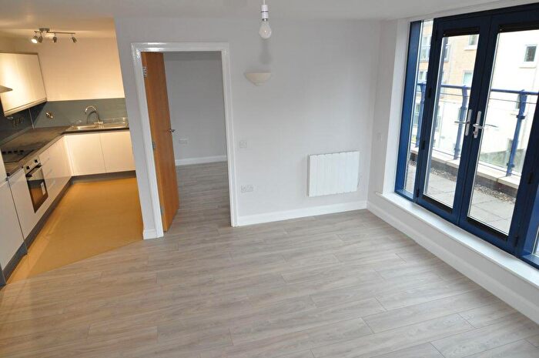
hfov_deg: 77.4
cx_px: 270
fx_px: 336
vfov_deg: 56.0
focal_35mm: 22
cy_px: 179
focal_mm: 15
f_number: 4
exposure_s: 1/60
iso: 800
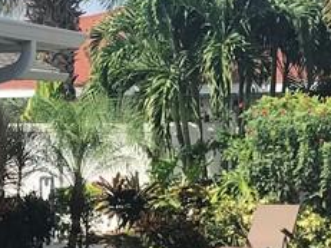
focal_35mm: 124
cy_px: 487
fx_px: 1185
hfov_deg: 15.9
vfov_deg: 10.9
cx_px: 125
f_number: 1.8
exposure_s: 1/1597
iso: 20
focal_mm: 3.99
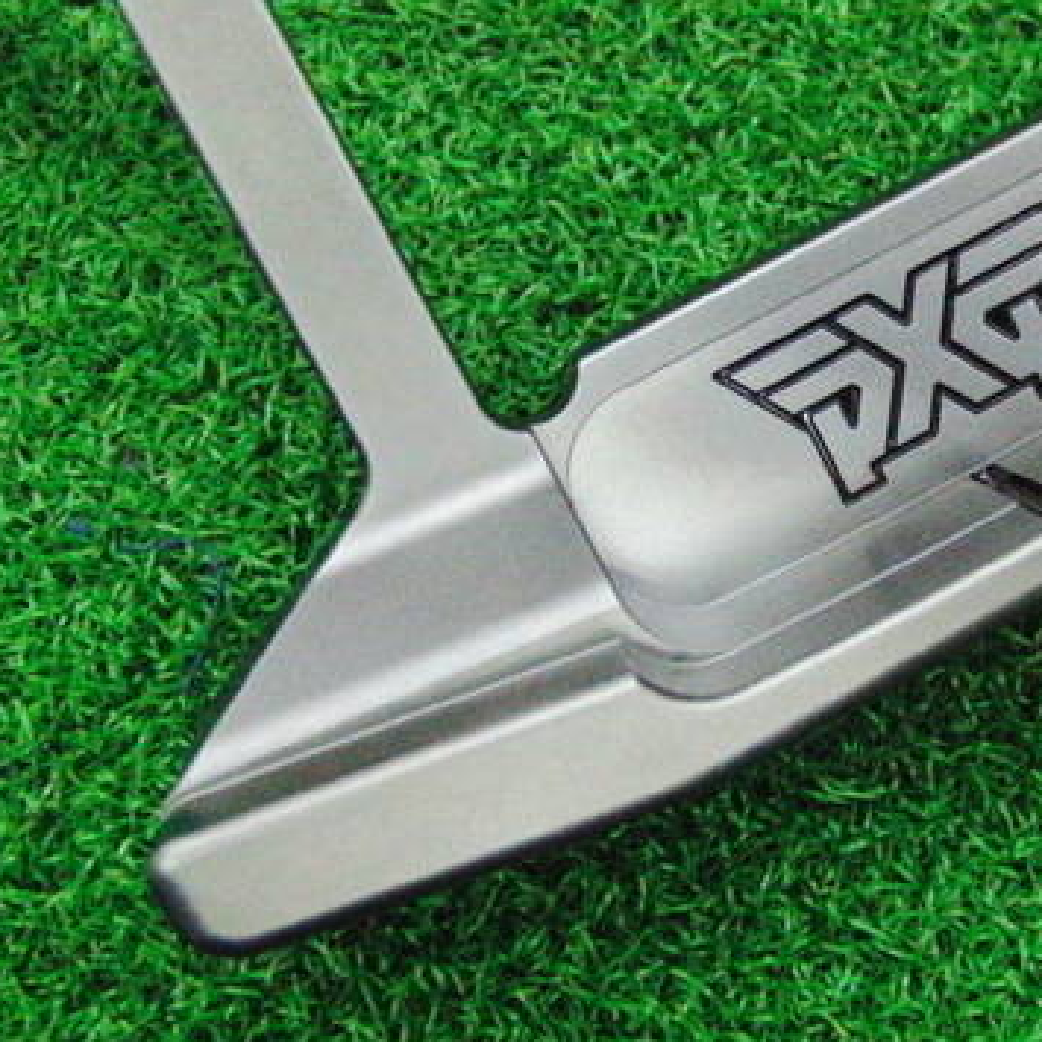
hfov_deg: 28.1
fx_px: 2009
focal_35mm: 59
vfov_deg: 28.9
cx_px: 922
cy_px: 367
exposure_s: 1/250
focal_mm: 6.42
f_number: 3.6
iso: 3200
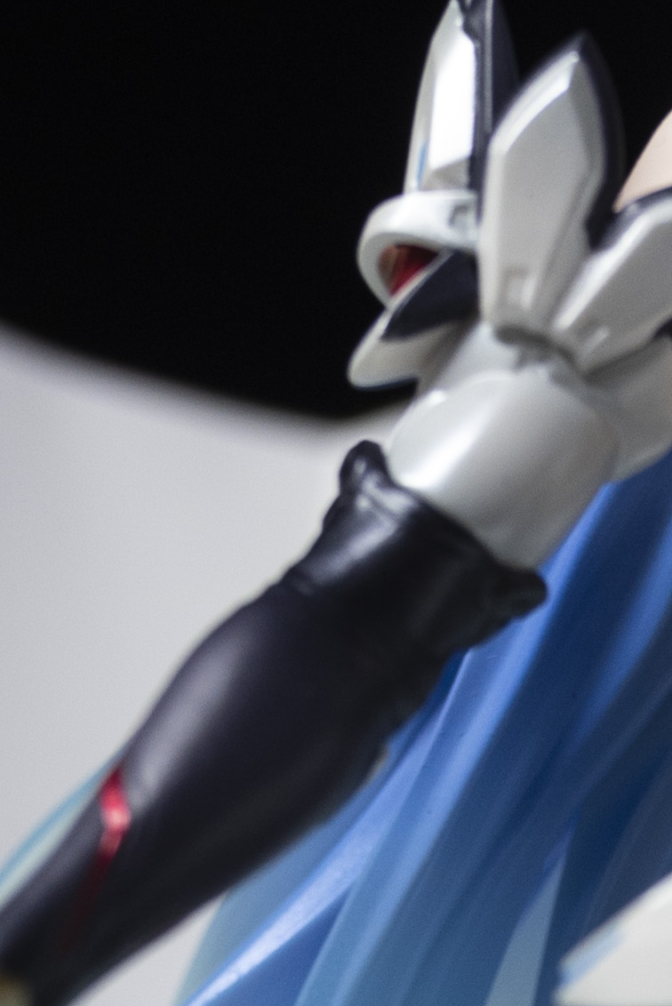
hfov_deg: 7.2
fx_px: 5201
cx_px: 1095
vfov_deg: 10.5
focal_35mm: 186
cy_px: 1670
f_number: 5.6
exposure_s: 1/50
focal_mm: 35
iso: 400
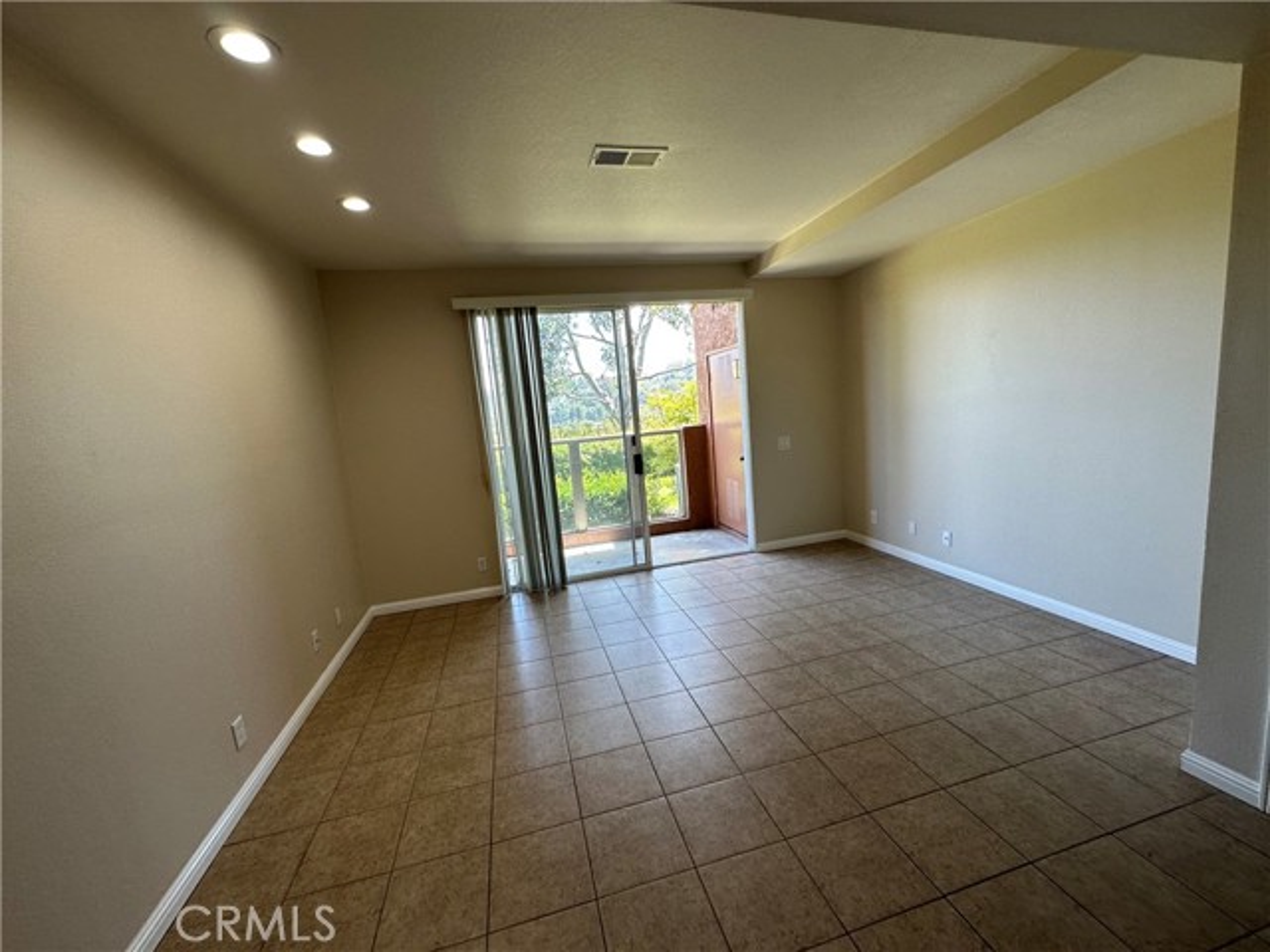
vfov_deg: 85.7
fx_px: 514
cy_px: 476
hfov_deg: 102.1
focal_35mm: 14
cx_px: 635
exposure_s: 1/120
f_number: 2.2
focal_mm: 2.22
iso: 64
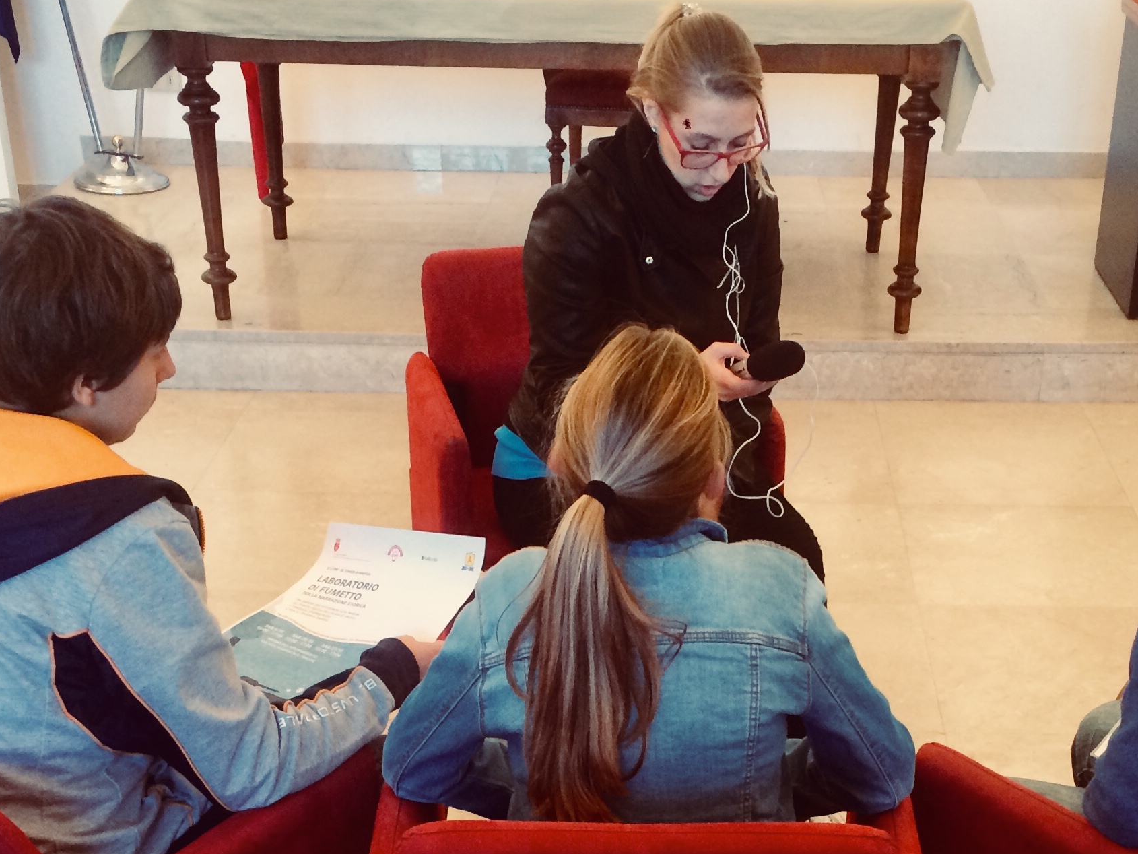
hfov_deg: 34.2
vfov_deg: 25.4
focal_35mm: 56
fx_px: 1841
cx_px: 686
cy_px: 755
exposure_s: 1/33
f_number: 2.2
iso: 200
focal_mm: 4.15
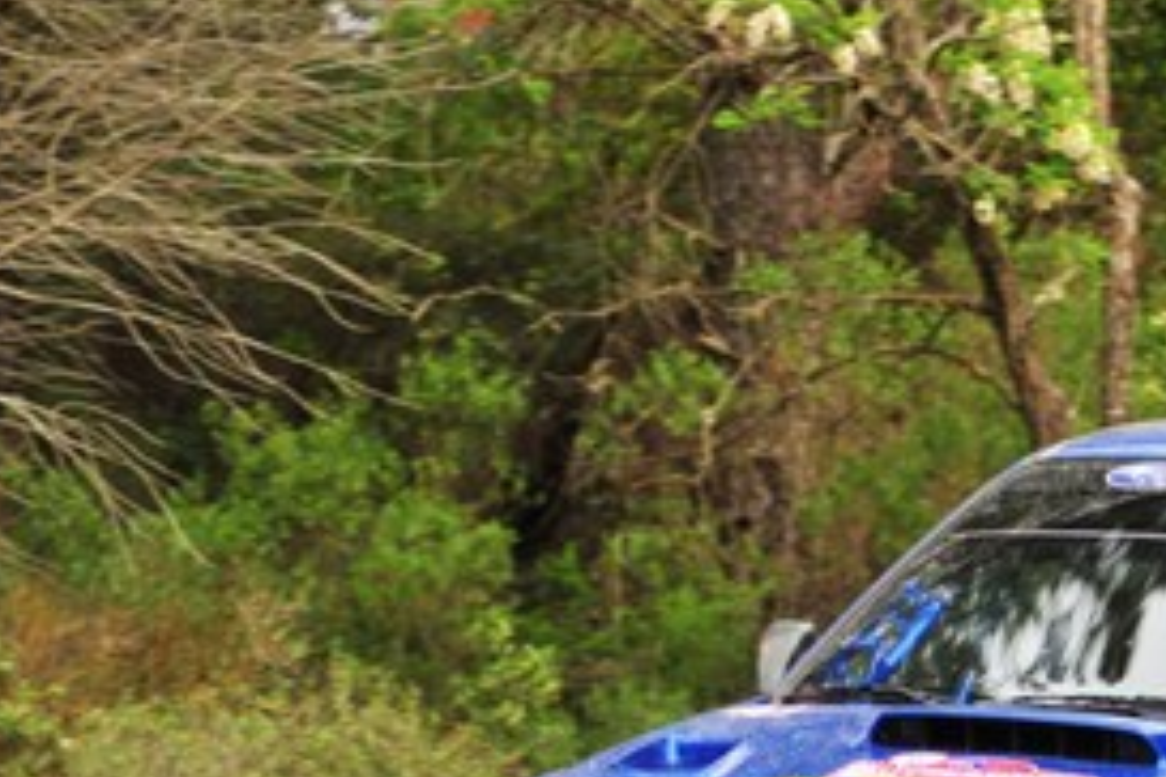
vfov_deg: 4.3
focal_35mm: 320
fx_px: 10364
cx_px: 1437
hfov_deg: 6.4
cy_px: 683
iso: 200
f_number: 4.5
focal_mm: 80
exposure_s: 1/500
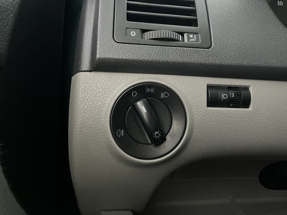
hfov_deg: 63.4
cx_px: 144
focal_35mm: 28
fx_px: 232
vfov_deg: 49.7
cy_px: 108
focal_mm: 3.99
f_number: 1.8
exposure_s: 1/21
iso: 640
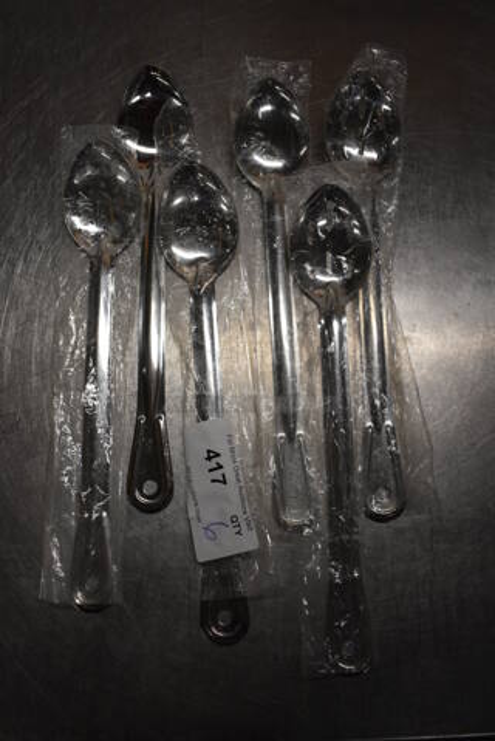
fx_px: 618
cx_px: 248
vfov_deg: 61.9
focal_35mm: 30
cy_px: 370
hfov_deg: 43.7
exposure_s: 1/250
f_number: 3.5
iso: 720
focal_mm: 20
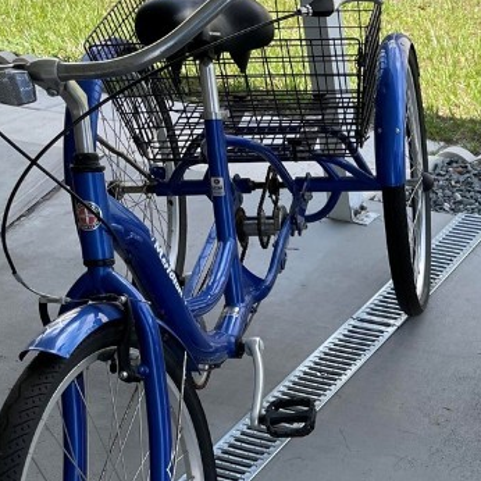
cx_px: 573
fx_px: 1069
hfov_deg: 23.3
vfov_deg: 24.9
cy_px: 392
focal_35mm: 68
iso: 32
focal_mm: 4.2
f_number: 1.6
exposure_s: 1/888
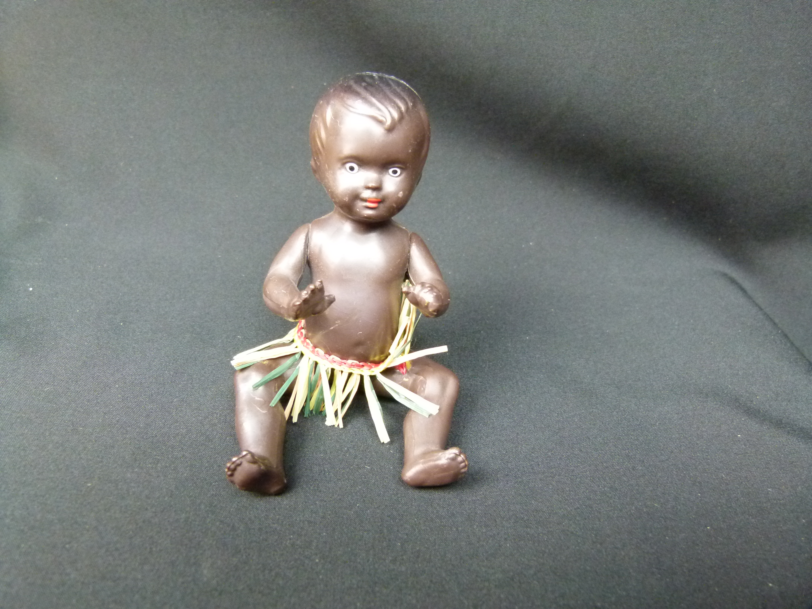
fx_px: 586
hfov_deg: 69.4
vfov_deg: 54.9
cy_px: 304
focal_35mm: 25
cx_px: 406
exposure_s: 1/13
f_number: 2.8
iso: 400
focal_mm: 4.5
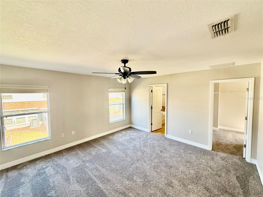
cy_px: 98
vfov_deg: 85.7
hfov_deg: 102.1
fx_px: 106
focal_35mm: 14
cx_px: 132
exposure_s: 1/99
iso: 125
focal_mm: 2.22
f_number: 2.2
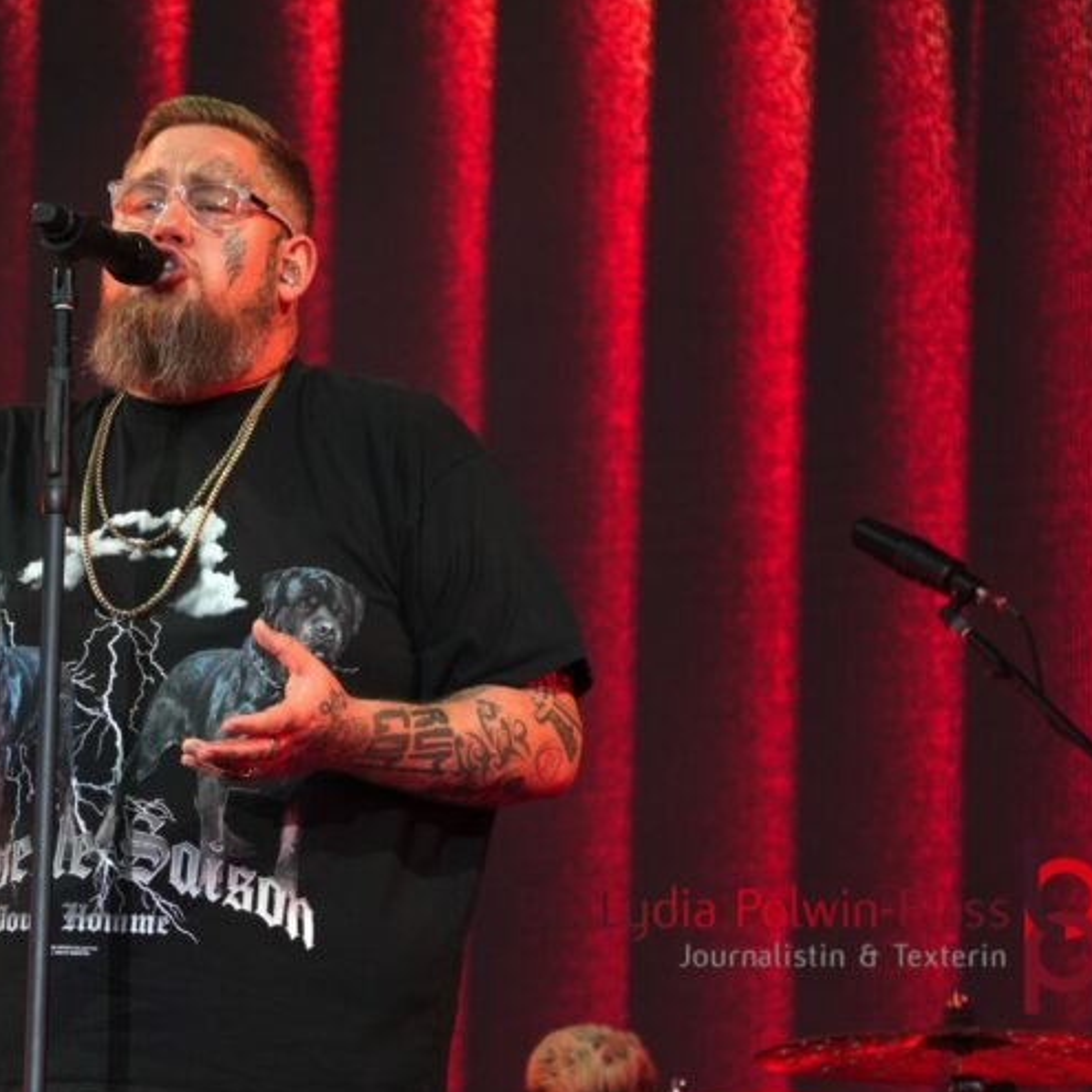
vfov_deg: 6.3
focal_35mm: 279
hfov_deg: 6.3
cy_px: 556
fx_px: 9945
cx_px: 291
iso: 1000
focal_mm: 141
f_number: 5.6
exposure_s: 1/250
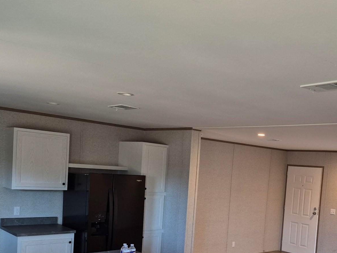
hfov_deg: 46.0
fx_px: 389
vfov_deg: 35.0
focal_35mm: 40
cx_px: 227
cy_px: 197
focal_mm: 5.4
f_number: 1.8
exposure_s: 1/120
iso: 250
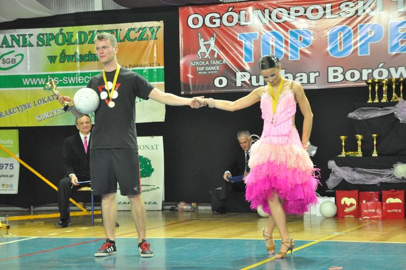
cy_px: 135
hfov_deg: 26.0
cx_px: 203
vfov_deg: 17.5
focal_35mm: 78
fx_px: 879
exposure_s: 1/60
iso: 3200
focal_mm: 52
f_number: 6.3
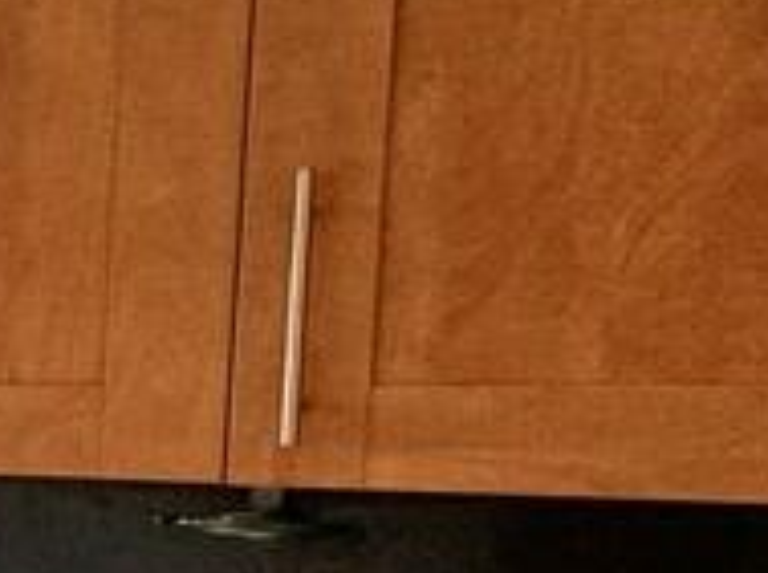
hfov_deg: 13.2
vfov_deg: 19.1
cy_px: 492
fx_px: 1683
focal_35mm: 76
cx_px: -1292
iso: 160
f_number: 2.2
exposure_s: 1/100
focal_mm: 2.22
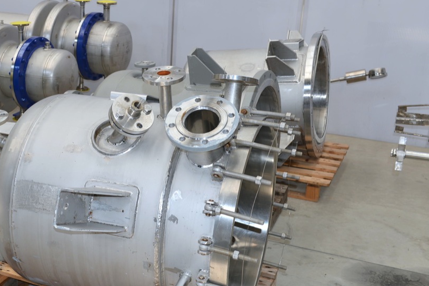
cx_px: 111
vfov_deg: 24.6
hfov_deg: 35.5
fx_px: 655
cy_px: 165
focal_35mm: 55
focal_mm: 35
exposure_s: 1/125
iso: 160
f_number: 5.6
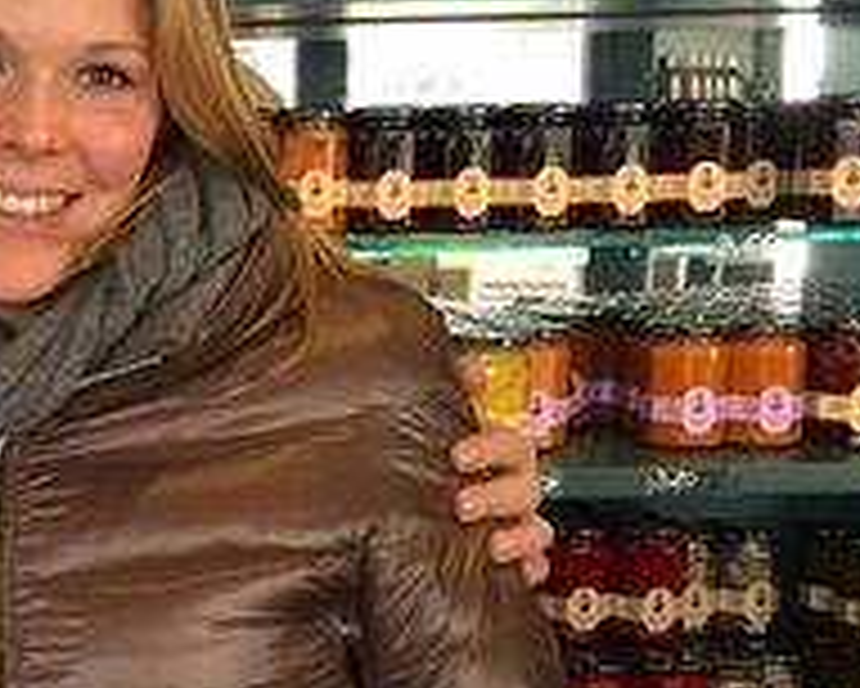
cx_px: -230
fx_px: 1935
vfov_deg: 20.1
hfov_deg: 22.6
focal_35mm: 76
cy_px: 459
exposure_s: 1/30
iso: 40
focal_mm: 4.15
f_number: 2.2
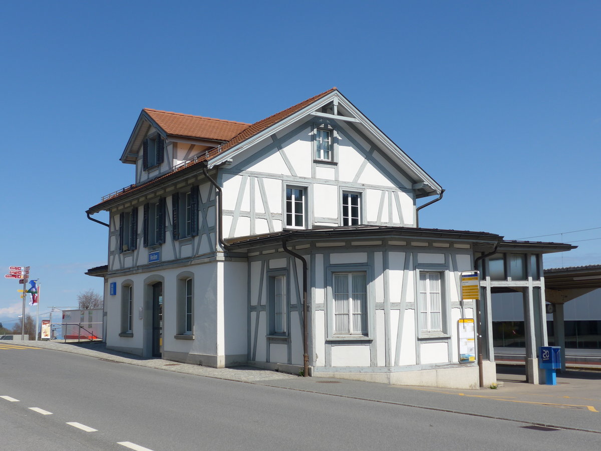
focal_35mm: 44
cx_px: 300
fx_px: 764
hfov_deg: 42.9
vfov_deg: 32.9
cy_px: 226
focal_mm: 9
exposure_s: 1/1600
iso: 80
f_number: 3.2
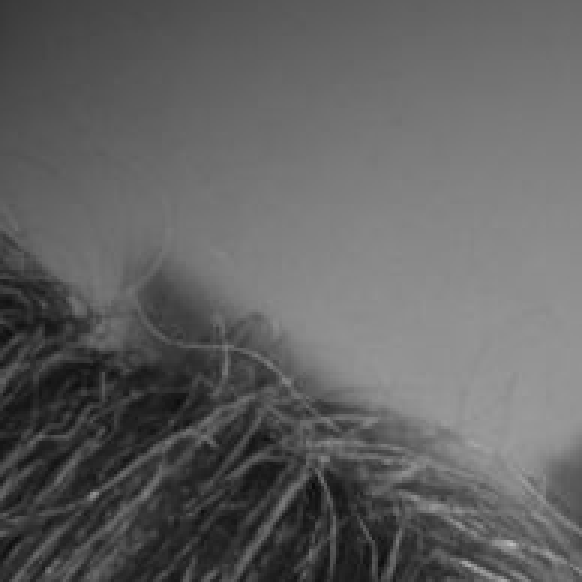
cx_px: 798
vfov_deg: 3.5
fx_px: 9568
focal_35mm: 503
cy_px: 1076
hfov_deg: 3.5
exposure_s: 1/30
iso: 3200
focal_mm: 66
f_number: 5.3
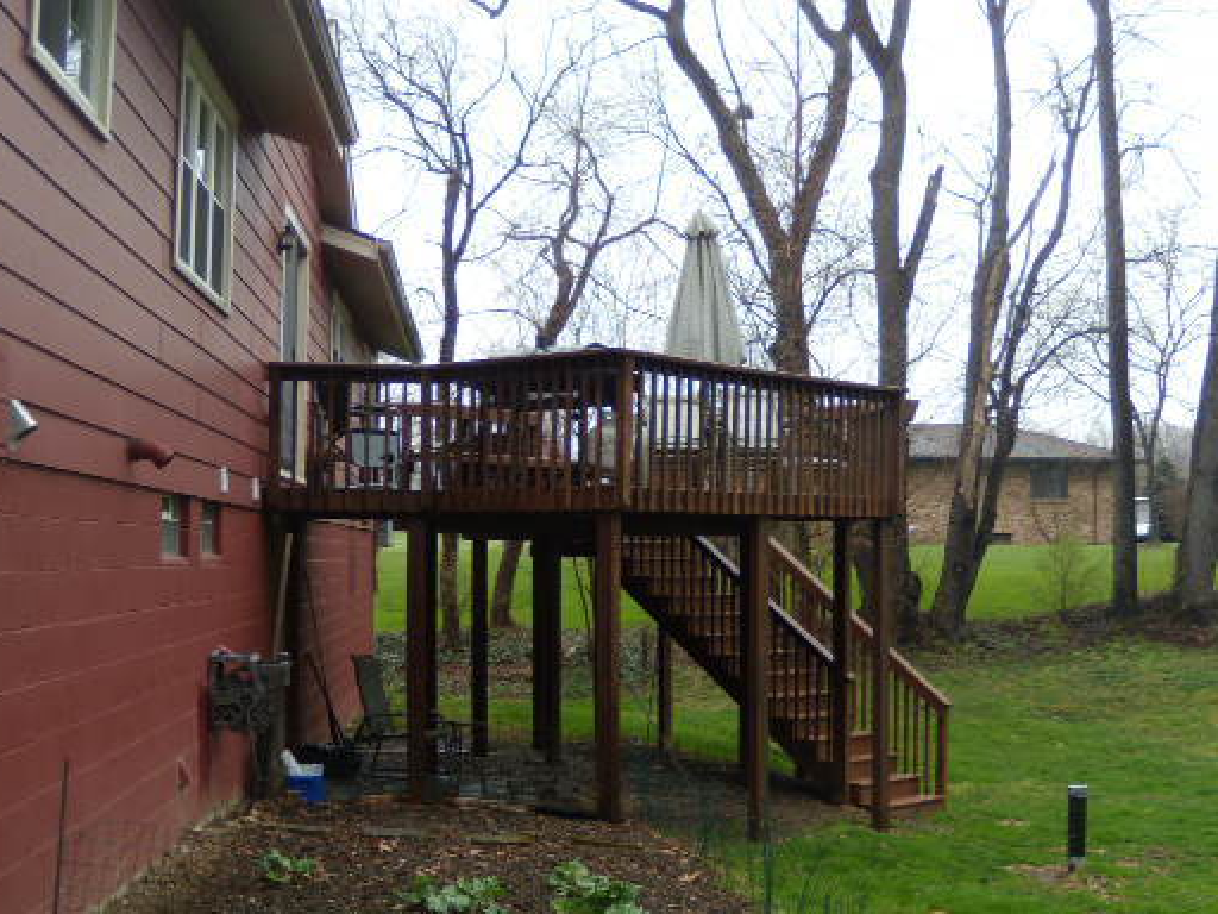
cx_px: 688
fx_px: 1583
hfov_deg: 42.0
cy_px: 552
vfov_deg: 32.1
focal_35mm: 45
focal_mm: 6.4
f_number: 3.6
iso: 80
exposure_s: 1/100
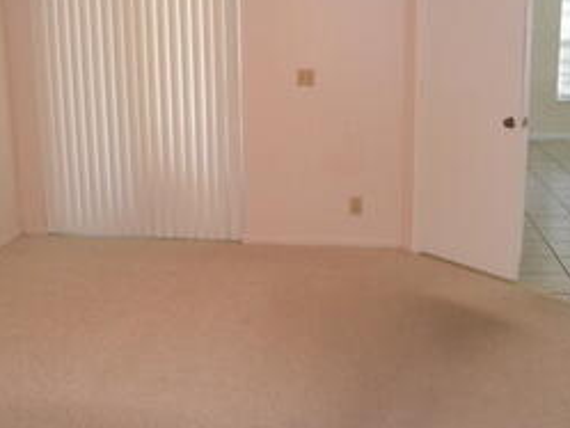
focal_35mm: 45
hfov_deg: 41.6
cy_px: 167
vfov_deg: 32.1
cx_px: 195
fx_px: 741
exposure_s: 1/30
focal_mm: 5
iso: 200
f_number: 3
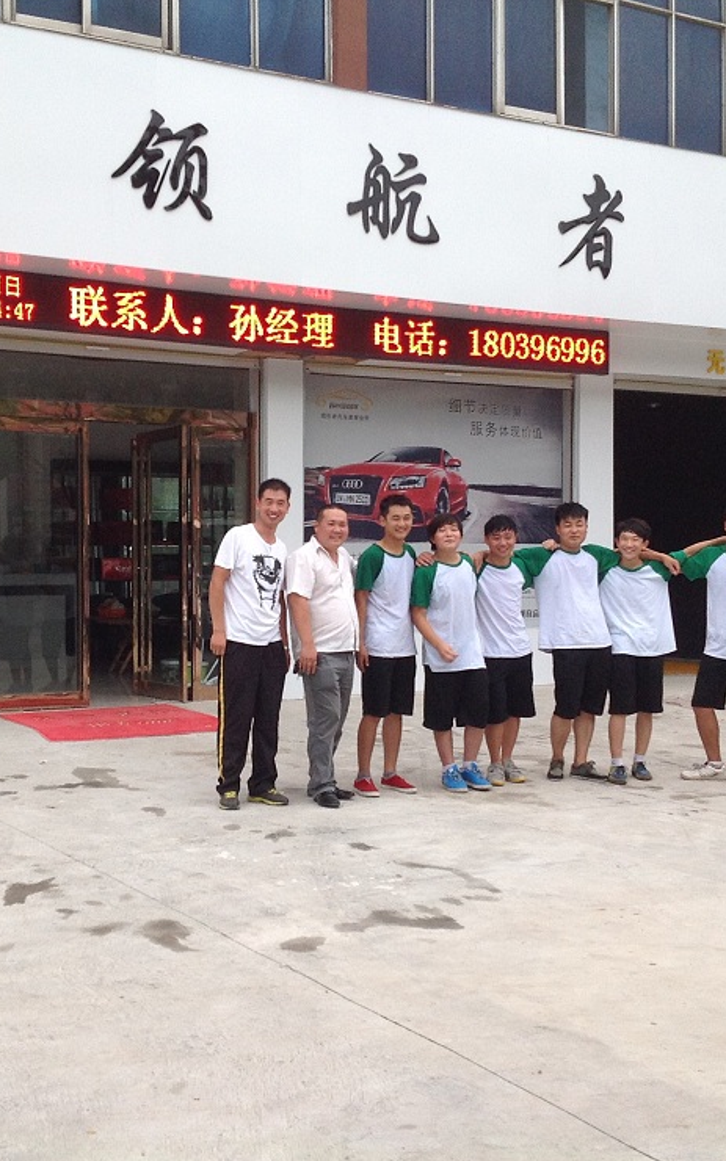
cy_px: 583
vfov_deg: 40.3
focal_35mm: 50
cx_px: 307
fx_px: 1583
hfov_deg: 25.8
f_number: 2.4
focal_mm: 4.28
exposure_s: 1/120
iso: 100
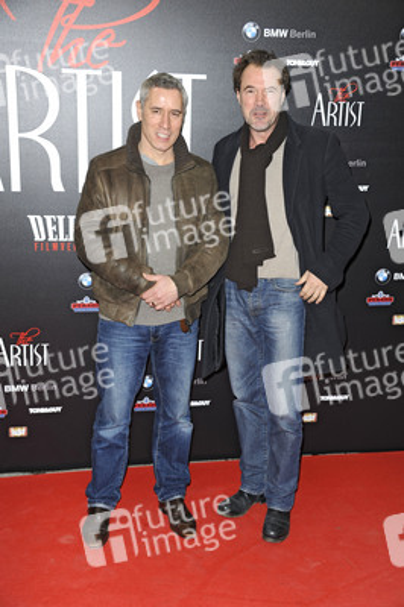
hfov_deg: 25.9
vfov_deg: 38.2
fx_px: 877
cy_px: 304
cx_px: 202
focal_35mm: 52
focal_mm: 52
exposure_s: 1/160
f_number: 5.6
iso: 500
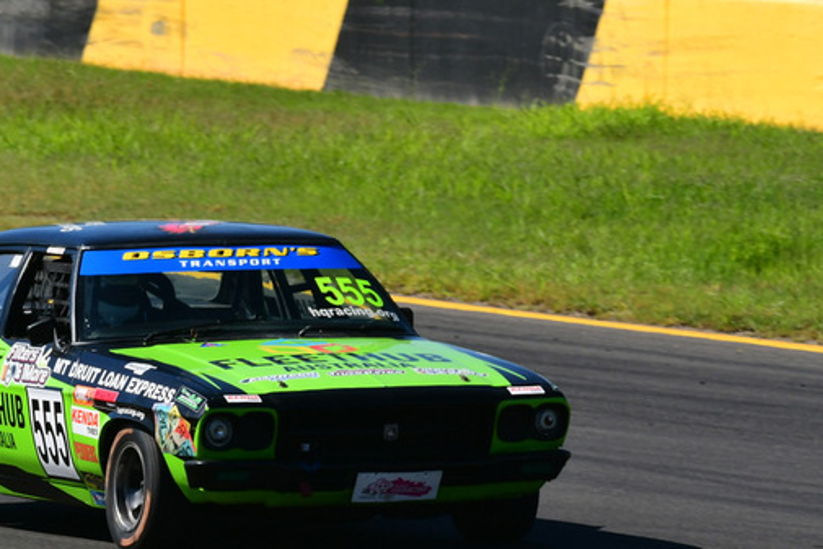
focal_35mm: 903
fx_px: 20648
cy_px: 293
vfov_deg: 1.5
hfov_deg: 2.3
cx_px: 251
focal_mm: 380
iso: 500
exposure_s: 1/640
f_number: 13
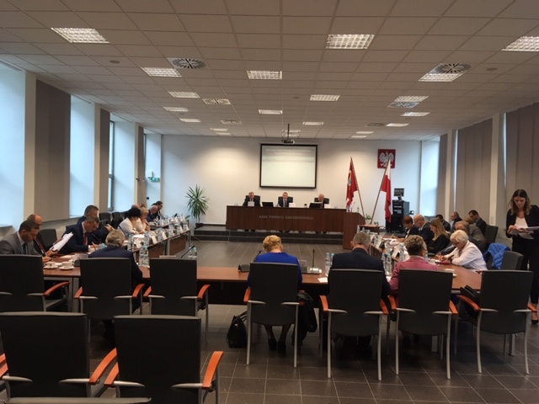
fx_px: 452
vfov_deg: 48.2
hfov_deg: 61.7
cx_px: 270
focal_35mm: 29
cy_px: 202
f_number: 2.2
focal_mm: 4.15
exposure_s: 1/33
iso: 64
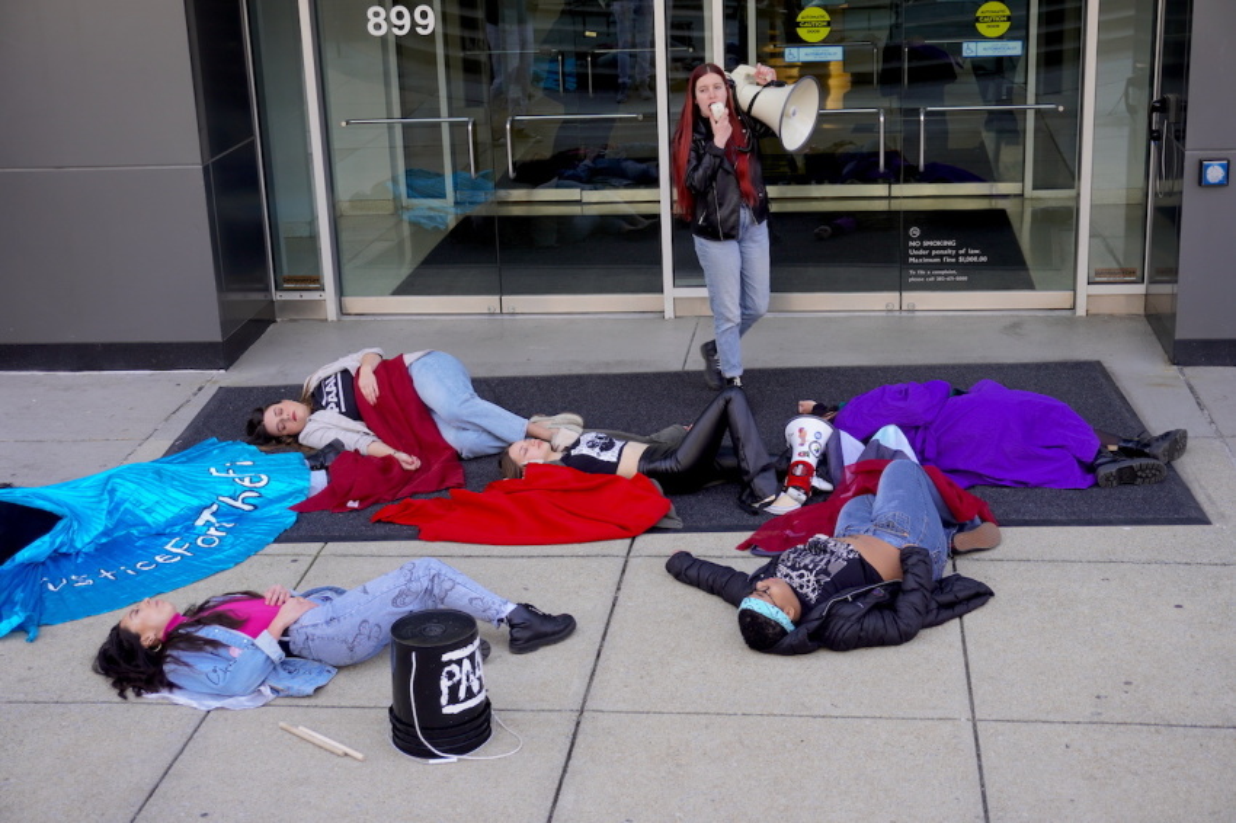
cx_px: 618
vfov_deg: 26.5
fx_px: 1750
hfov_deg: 38.9
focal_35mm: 51
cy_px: 412
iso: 100
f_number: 5.6
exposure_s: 1/80
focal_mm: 34
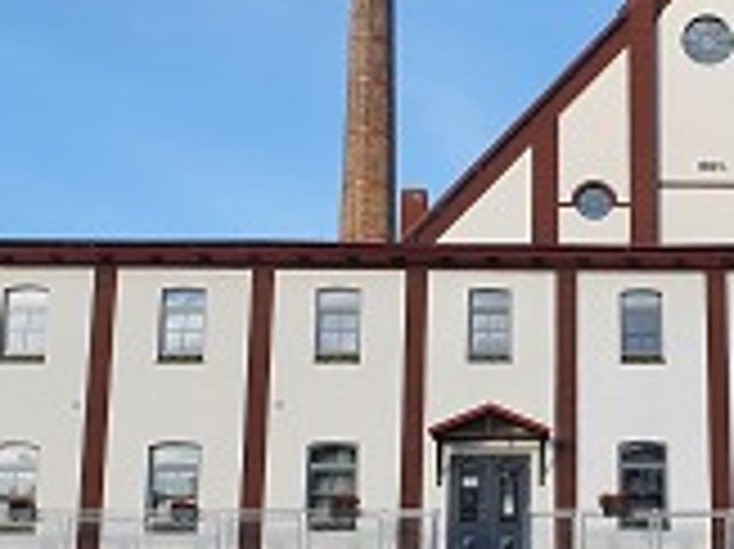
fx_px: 1356
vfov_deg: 22.9
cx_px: 590
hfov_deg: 29.6
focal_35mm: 64
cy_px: 320
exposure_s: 1/1152
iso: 50
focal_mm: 4.32
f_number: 2.4
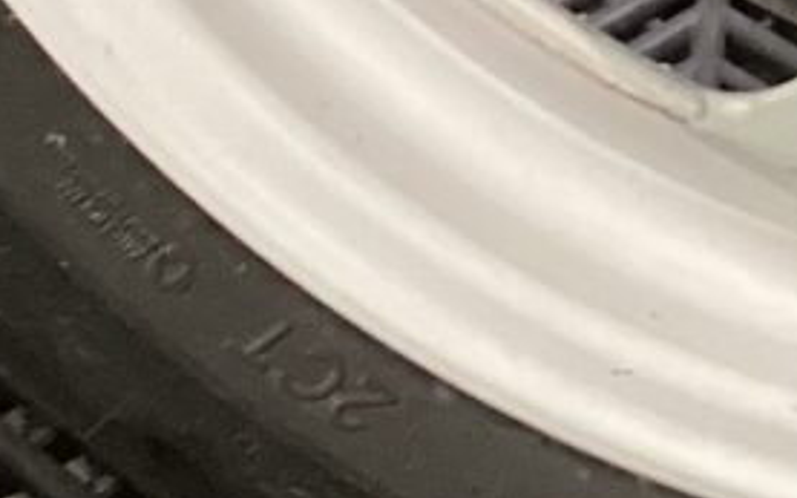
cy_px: -1074
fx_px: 4951
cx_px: 1208
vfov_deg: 5.4
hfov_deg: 9.0
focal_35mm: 228
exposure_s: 1/60
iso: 320
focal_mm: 3.3
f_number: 2.4
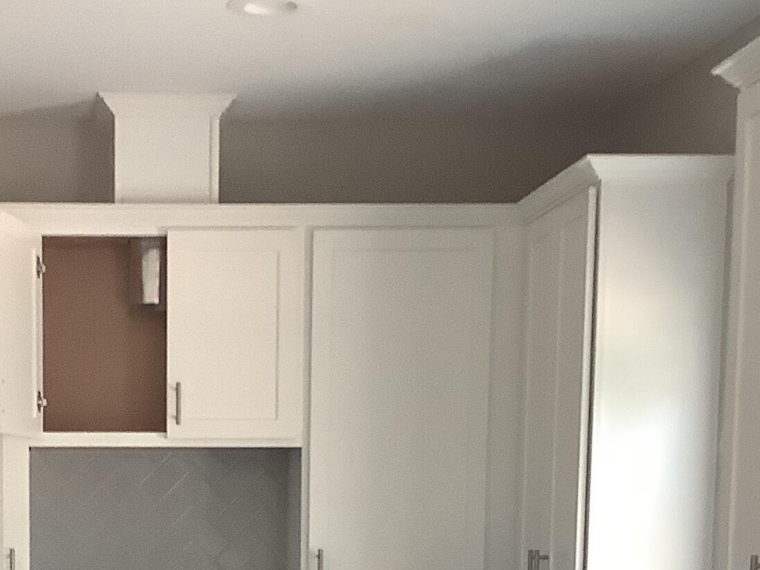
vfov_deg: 16.5
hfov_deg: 22.5
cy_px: 732
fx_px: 1867
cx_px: 97
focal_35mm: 85
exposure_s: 1/60
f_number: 2.4
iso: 160
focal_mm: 3.3
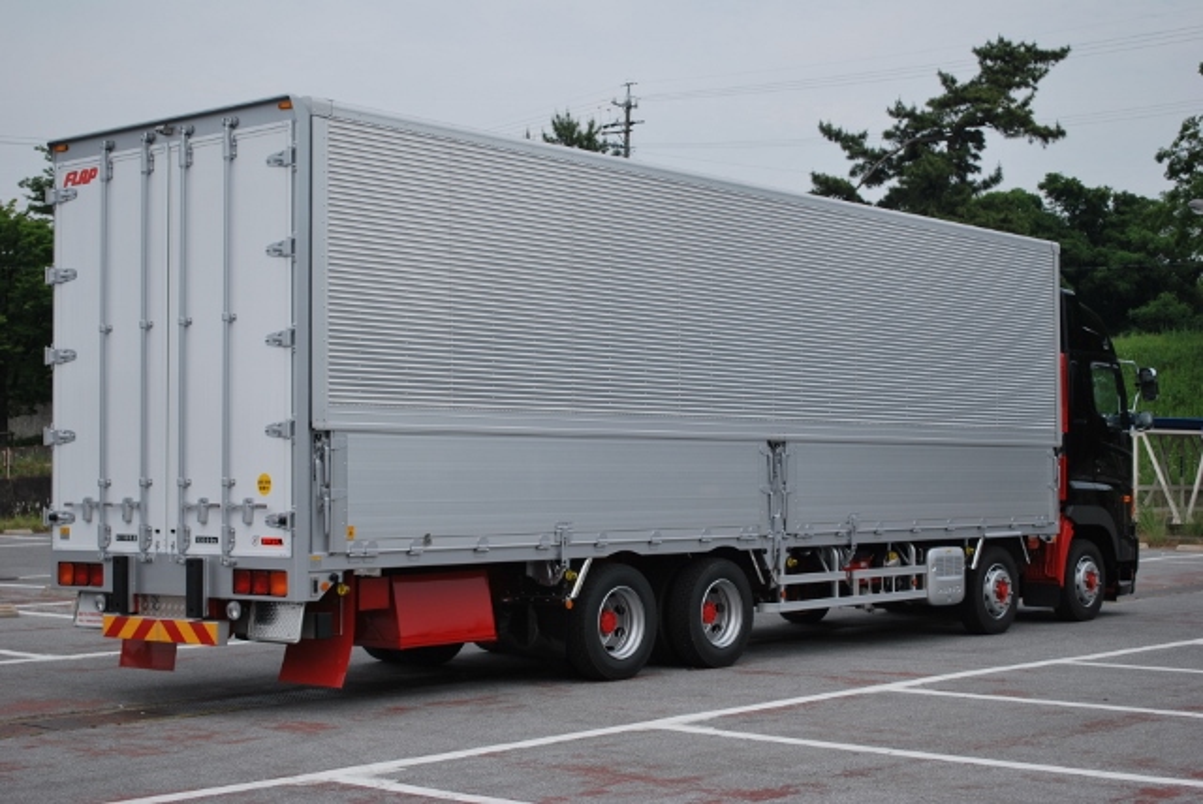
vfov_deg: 23.8
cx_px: 602
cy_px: 402
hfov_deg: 35.0
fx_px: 1906
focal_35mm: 57
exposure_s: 1/500
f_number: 5.3
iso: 100
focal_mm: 38
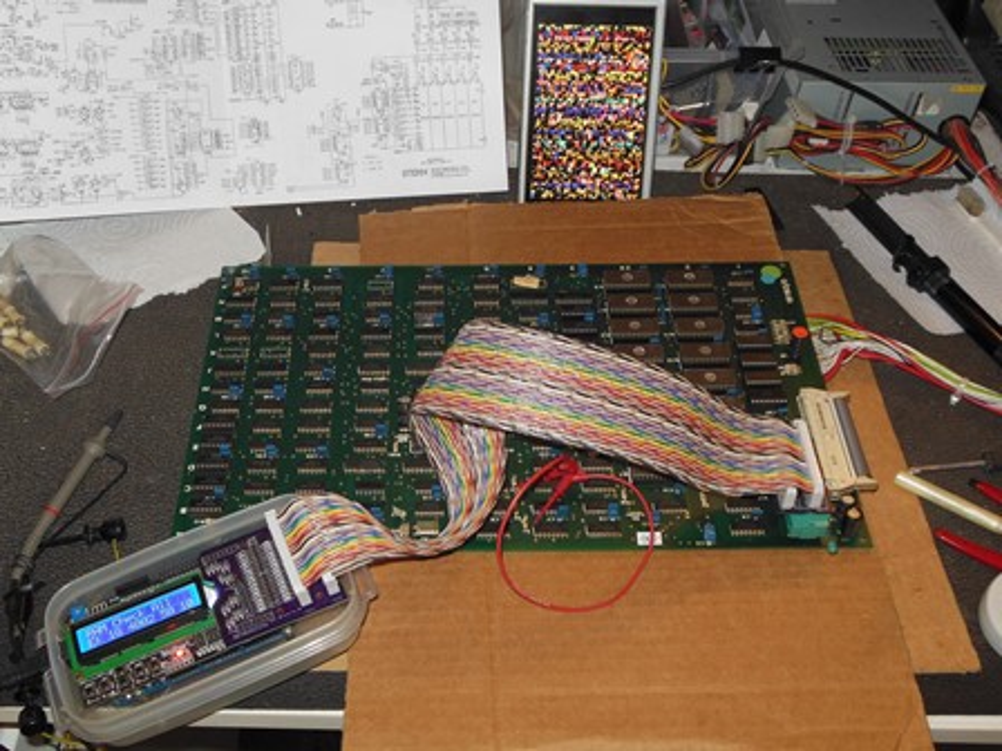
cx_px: 501
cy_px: 376
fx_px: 1100
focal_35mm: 38
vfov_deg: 37.7
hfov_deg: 49.0
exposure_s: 1/30
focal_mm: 6.8
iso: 200
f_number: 3.6
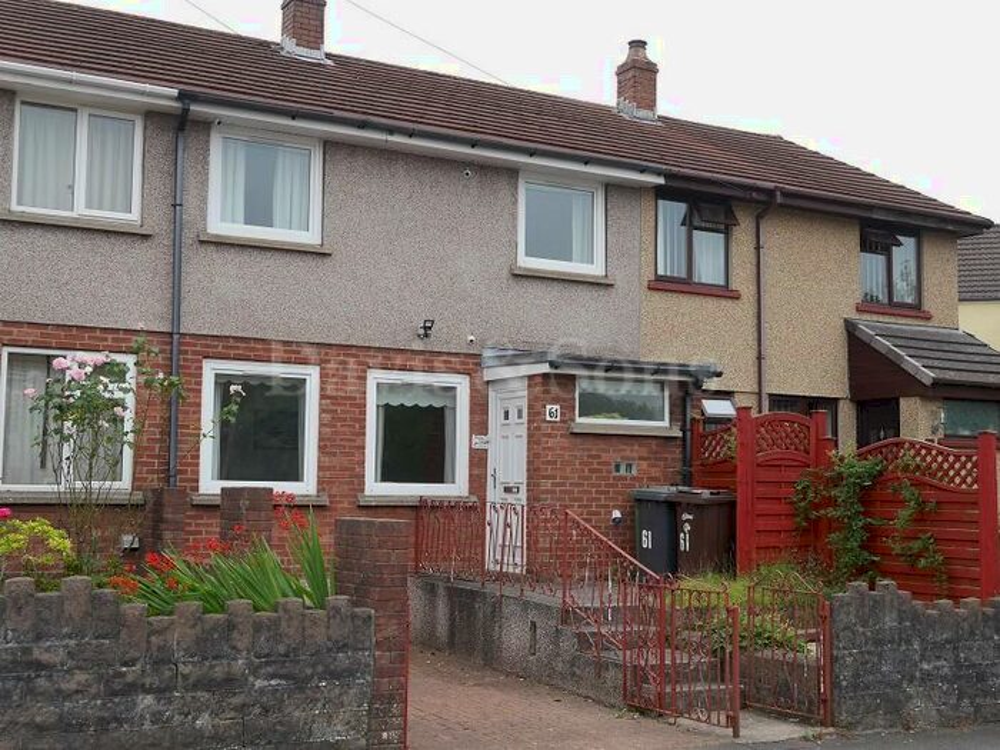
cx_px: 500
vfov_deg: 32.9
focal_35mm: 44
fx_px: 1271
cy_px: 375
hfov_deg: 42.9
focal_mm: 22
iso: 200
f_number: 5.6
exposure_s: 1/125
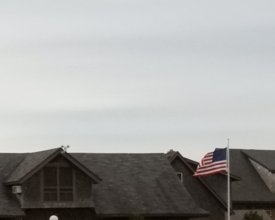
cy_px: 162
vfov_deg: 6.1
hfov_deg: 7.6
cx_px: 254
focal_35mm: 252
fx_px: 2051
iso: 1600
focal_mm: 18.8
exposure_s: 1/1600
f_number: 6
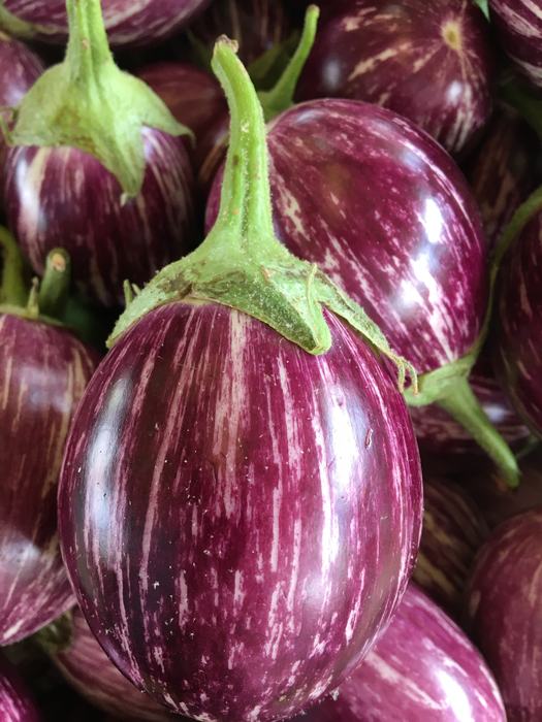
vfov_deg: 61.7
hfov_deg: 48.2
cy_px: 361
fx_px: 605
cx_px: 271
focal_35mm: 29
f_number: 2.2
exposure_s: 1/30
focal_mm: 4.15
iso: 40
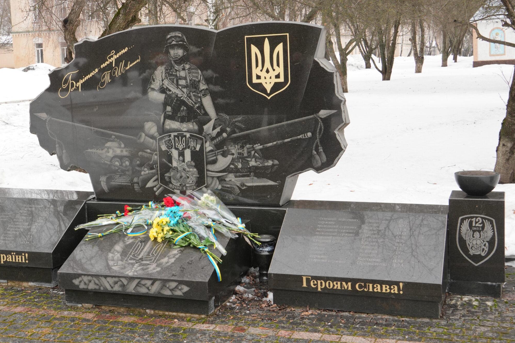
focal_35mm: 58
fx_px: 829
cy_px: 148
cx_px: 206
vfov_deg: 23.4
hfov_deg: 34.4
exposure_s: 1/50
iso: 250
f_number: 9
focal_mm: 30
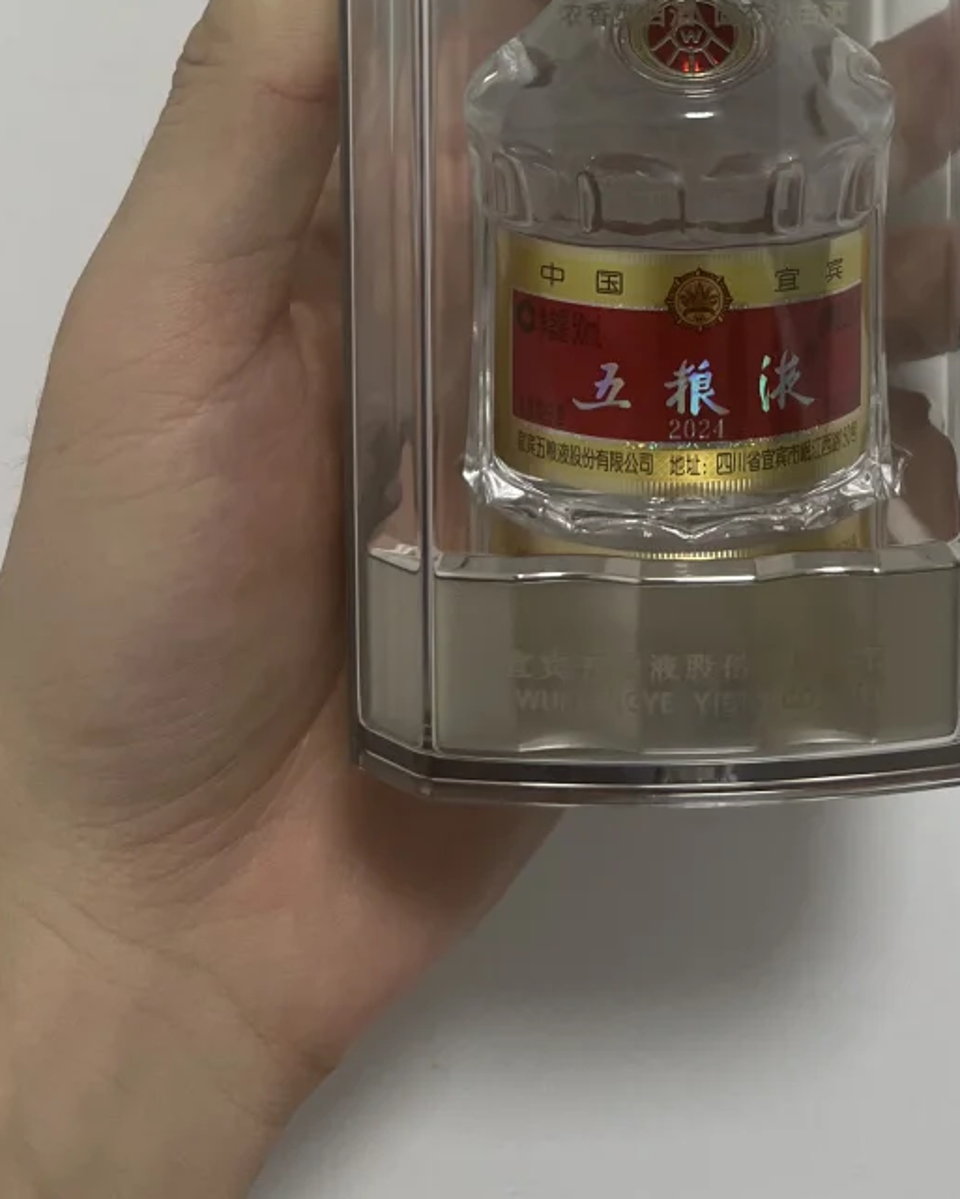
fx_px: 2024
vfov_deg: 29.6
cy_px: -127
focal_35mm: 57
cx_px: 702
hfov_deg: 26.4
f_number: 1.6
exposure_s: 1/100
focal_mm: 5.1
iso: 125
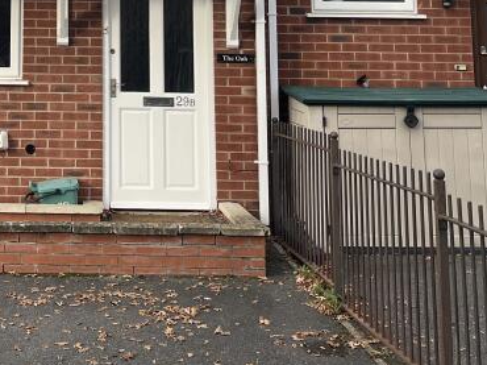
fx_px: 1012
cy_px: -74
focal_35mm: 72
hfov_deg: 26.0
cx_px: 33
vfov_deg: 19.2
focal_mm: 5.1
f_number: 1.6
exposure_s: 1/913
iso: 50
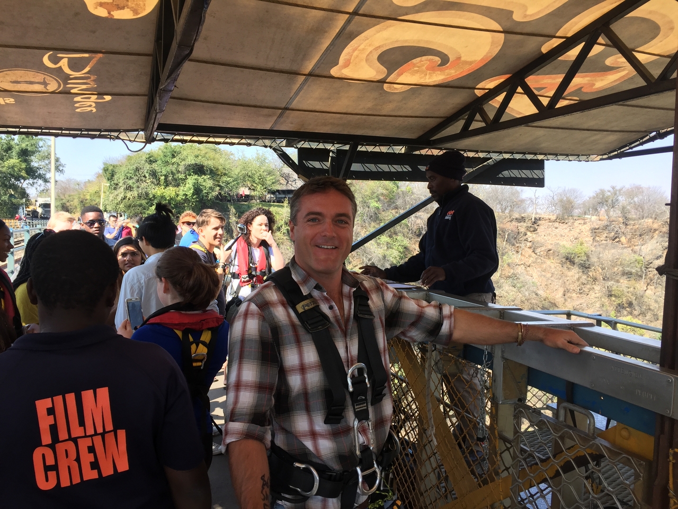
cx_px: 339
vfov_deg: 48.2
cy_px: 254
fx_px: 568
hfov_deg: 61.7
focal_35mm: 29
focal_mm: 4.15
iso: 32
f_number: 2.2
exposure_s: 1/395
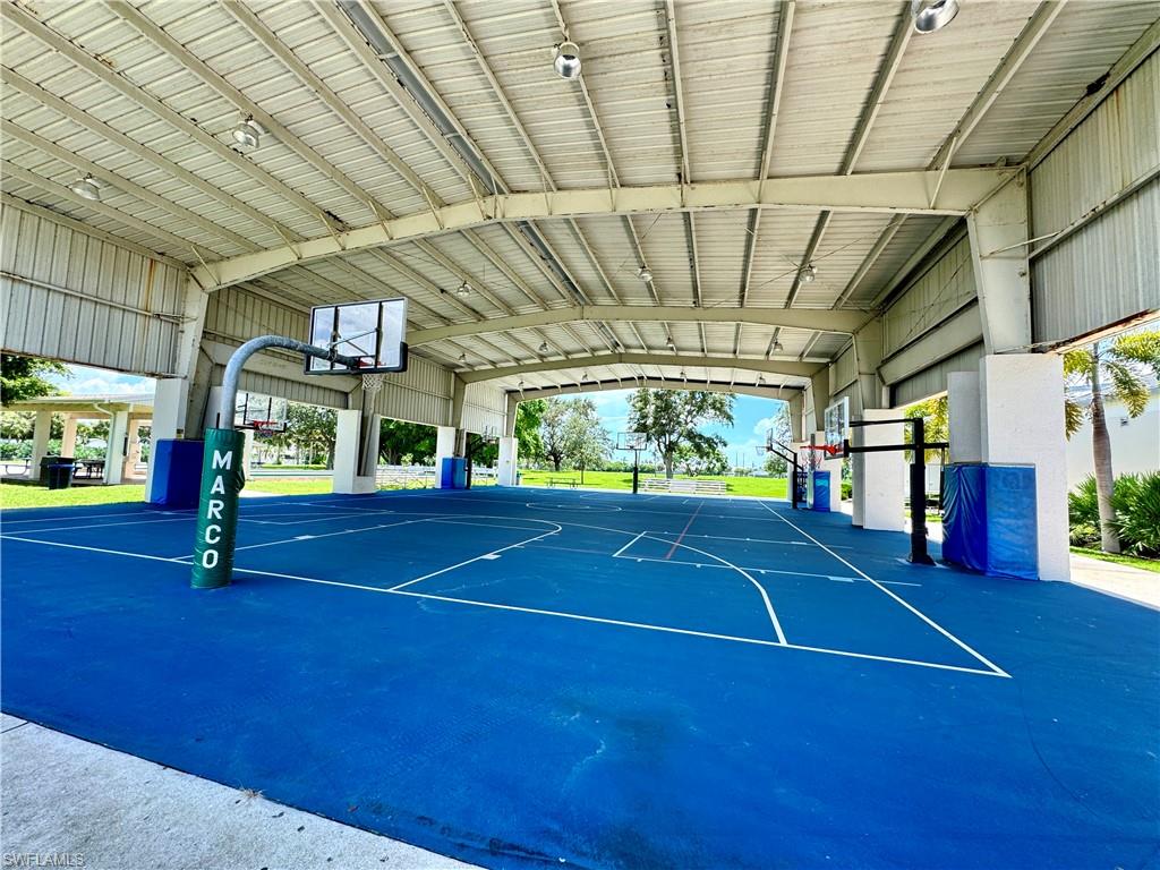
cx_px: 580
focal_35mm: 14
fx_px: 469
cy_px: 435
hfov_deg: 102.1
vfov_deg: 85.7
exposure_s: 1/340
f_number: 2.2
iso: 40
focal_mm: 2.22
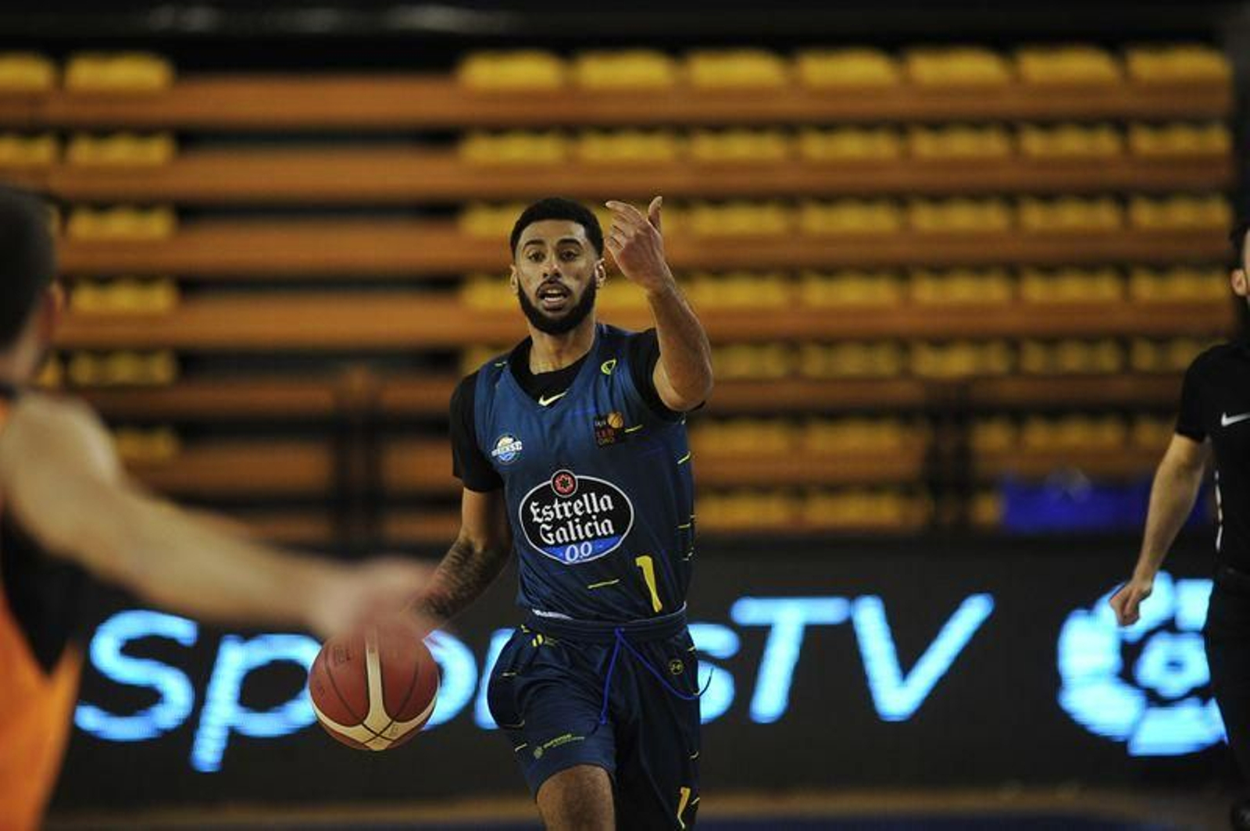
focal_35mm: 300
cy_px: 416
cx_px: 625
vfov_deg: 4.6
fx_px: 10408
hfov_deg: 6.9
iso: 3200
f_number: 2.8
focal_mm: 300
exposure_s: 1/1250
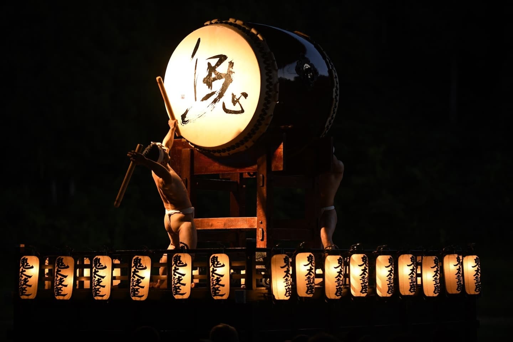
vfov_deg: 10.5
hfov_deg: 15.8
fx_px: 1852
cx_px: 256
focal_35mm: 130
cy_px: 171
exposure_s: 1/200
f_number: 2.8
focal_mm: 130
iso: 1000
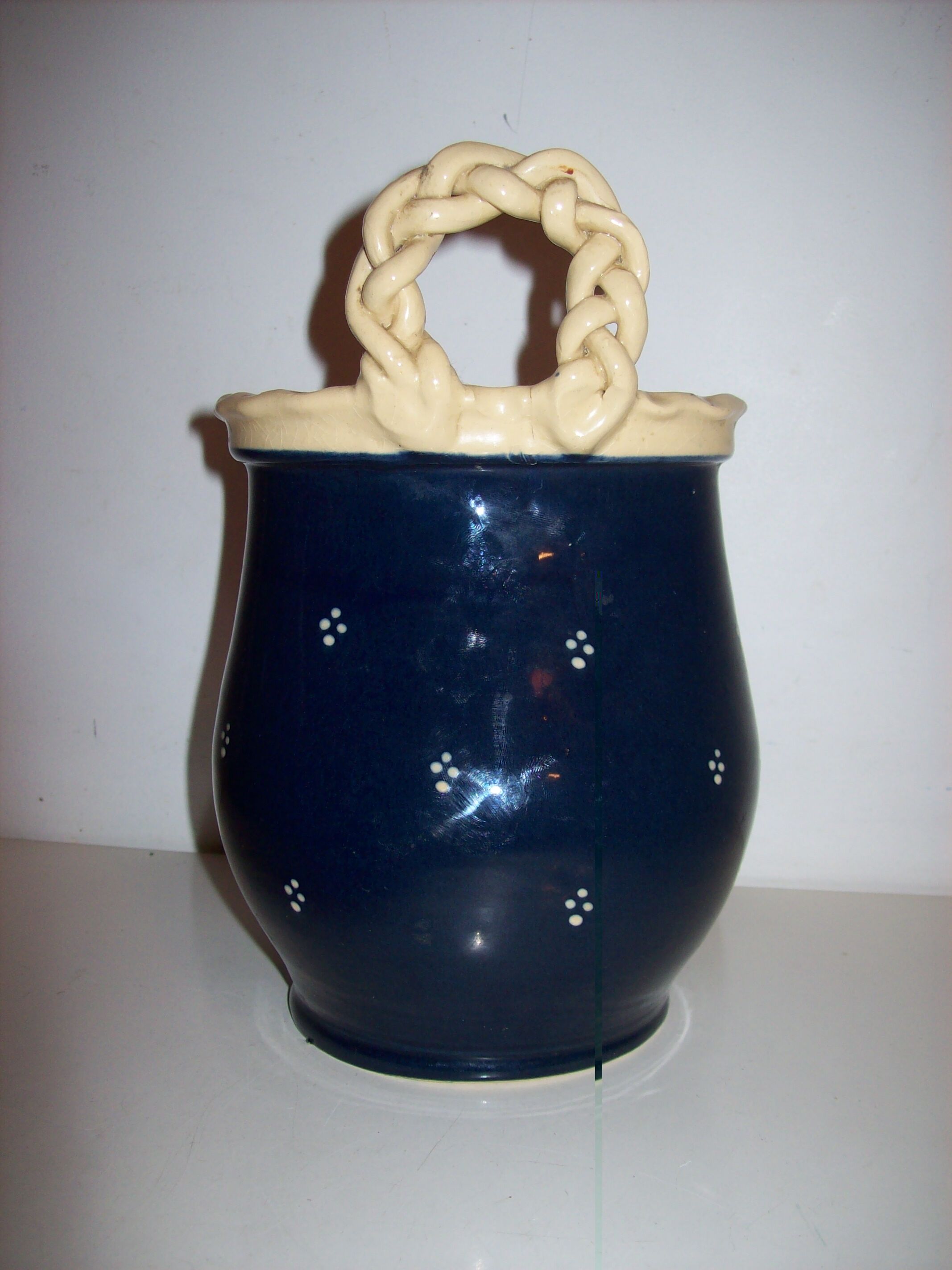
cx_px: 476
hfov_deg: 39.6
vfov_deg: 51.4
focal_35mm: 36
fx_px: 1321
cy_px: 635
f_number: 2.7
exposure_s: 1/64
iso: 80
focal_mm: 6
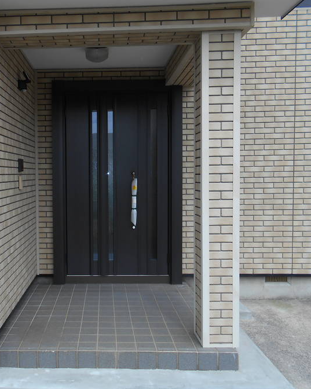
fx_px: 391
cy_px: 194
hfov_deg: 42.3
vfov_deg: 52.9
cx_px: 85
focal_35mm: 34
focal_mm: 4.6
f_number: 3.2
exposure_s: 1/640
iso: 80
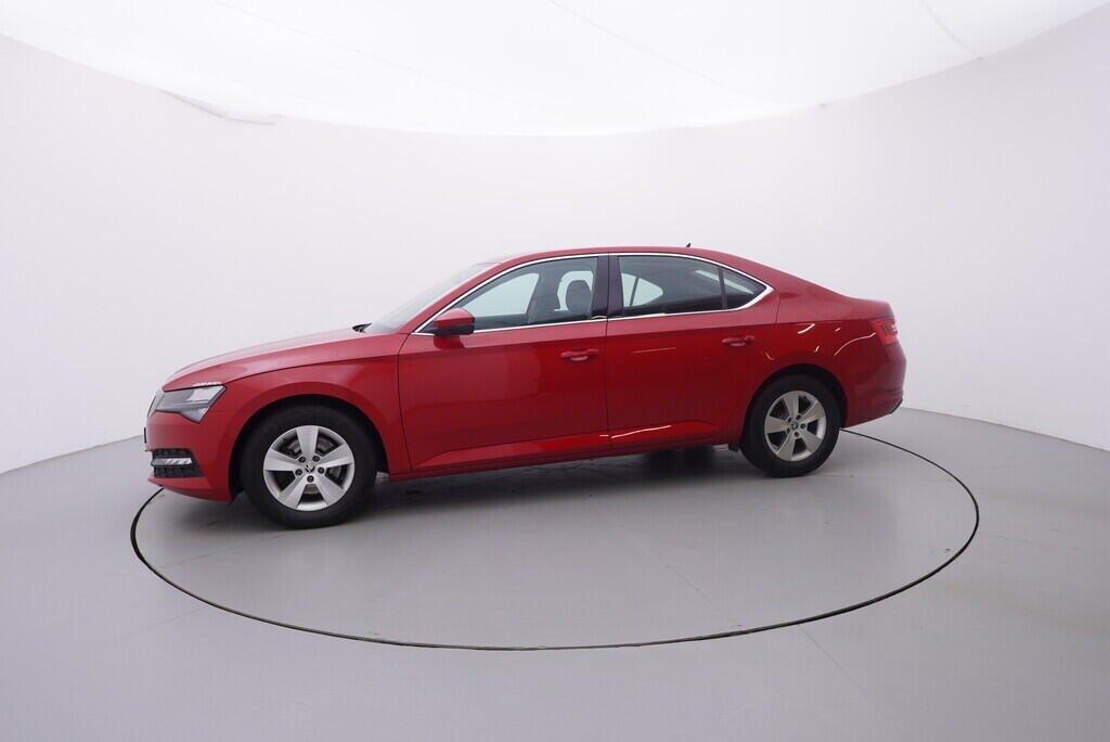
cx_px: 555
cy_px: 371
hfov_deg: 77.3
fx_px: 694
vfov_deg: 56.2
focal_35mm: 22
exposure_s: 1/80
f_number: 5
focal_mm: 15
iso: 200
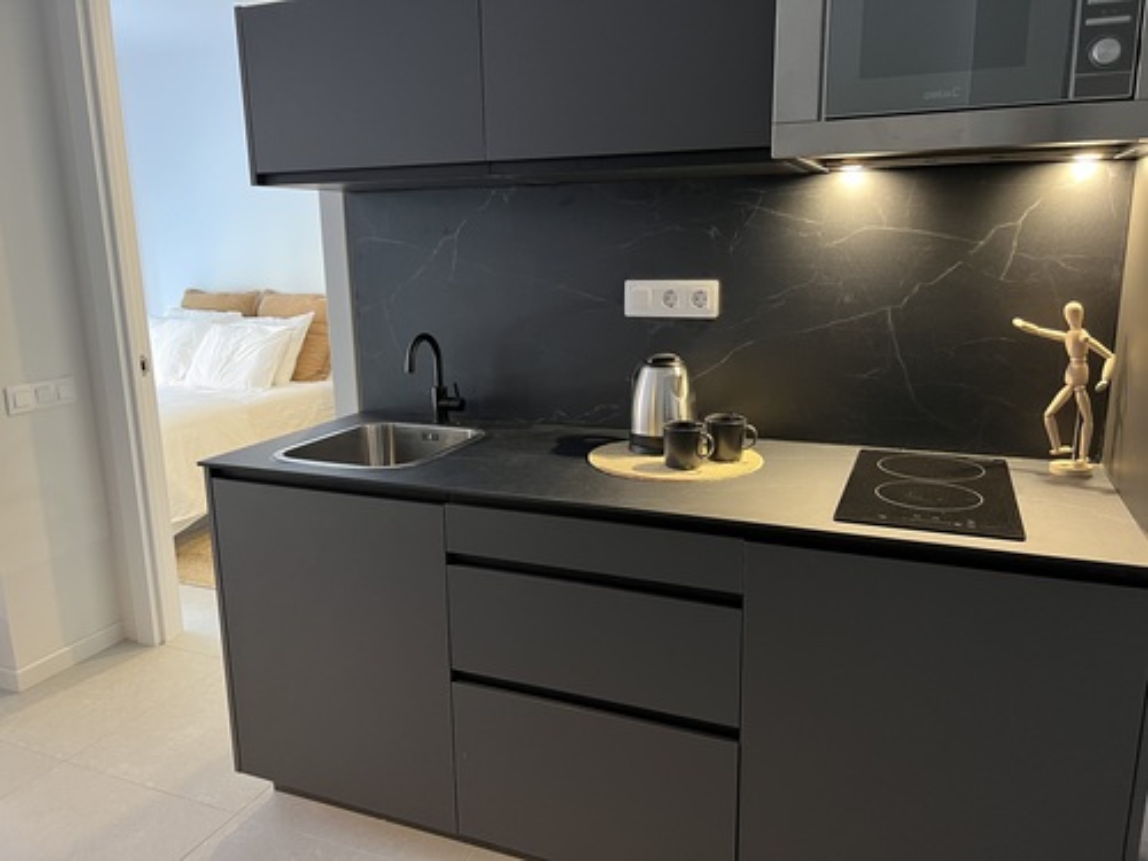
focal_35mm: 26
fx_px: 862
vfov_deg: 53.1
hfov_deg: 67.3
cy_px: 430
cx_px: 574
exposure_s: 1/50
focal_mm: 5.7
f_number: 1.5
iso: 320
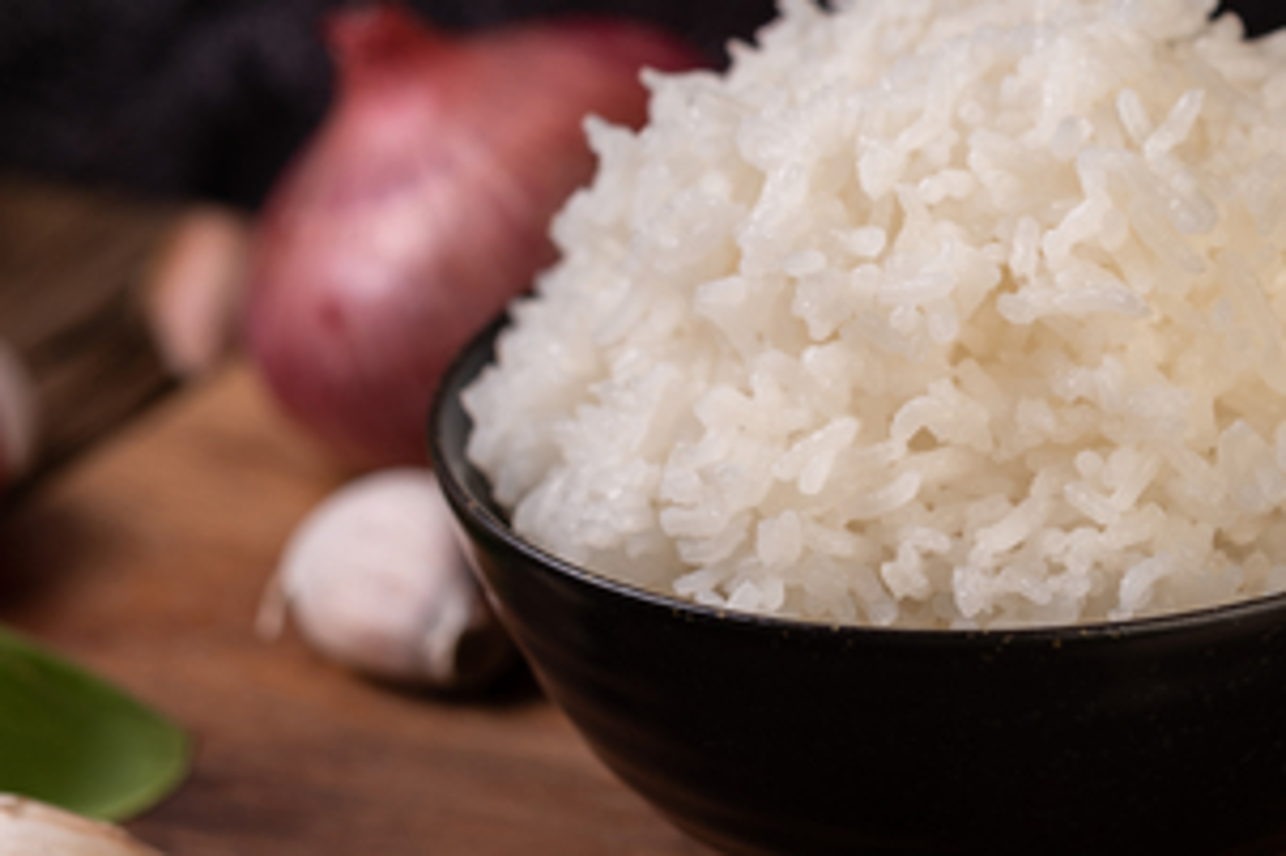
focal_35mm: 111
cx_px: 1045
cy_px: 328
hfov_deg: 18.3
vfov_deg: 12.3
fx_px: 3963
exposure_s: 1/100
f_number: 6.3
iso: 100
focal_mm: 60
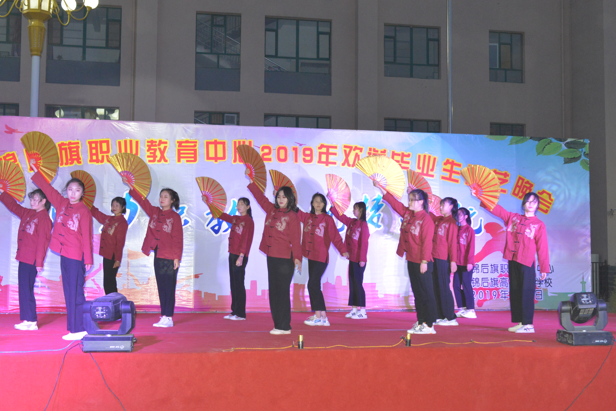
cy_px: 206
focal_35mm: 48
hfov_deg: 41.1
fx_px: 822
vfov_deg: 28.1
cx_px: 308
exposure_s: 1/60
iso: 6400
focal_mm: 48
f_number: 8
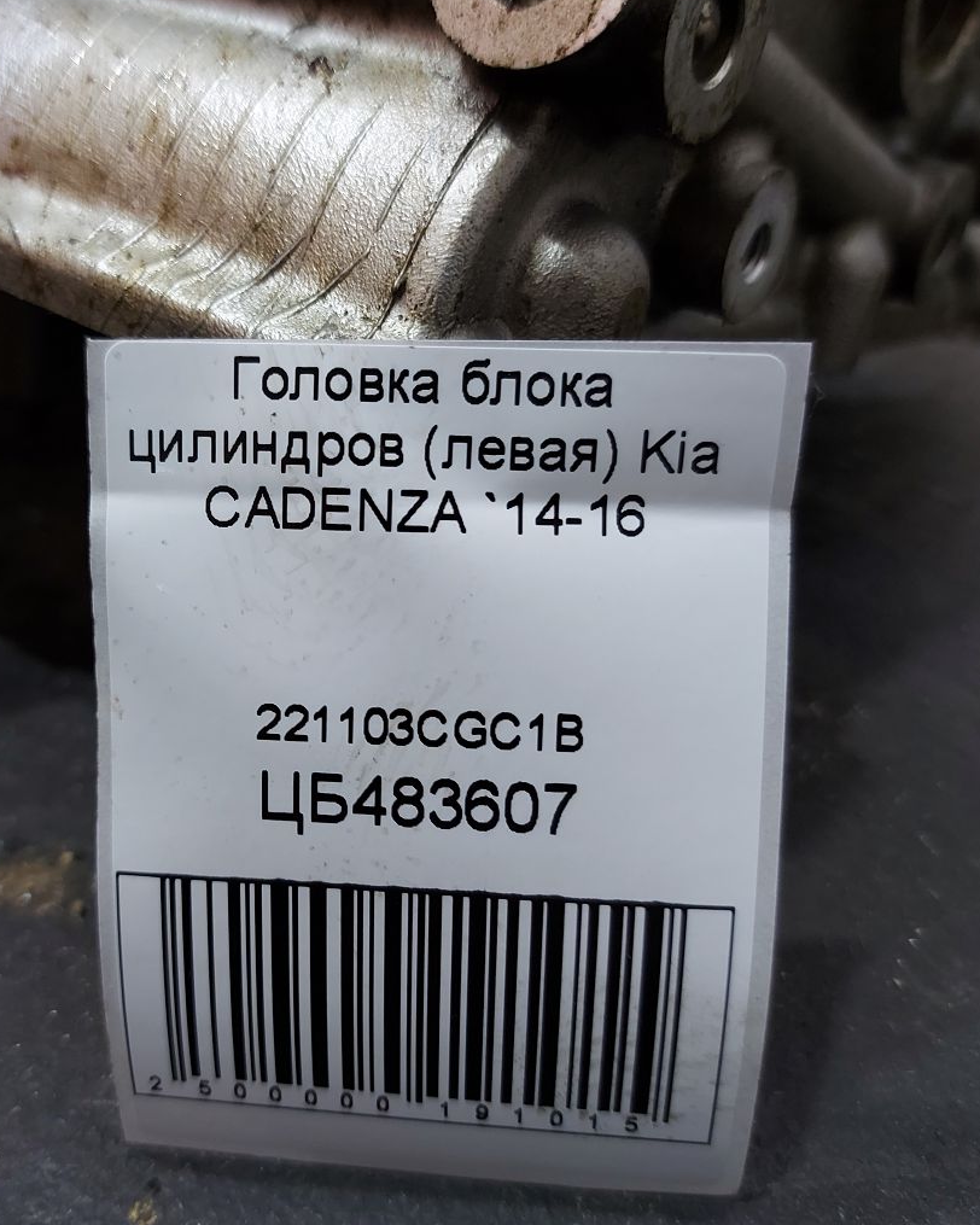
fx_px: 1160
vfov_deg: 55.7
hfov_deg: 45.3
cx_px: 358
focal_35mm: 32
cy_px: 617
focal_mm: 5.23
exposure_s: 1/50
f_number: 1.8
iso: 160
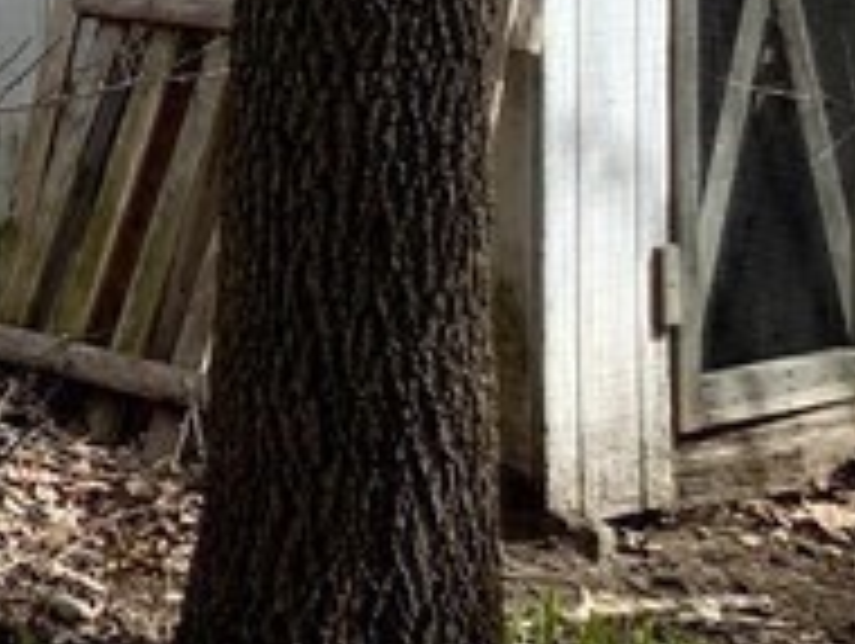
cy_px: -576
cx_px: -976
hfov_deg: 12.1
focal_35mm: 140
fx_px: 3462
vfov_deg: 10.0
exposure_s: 1/1387
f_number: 1.8
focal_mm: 4.25
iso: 25
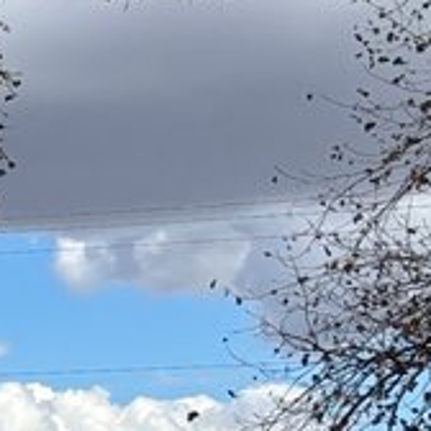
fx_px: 2916
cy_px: 874
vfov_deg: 8.0
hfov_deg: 6.9
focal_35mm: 207
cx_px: -1192
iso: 50
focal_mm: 5.96
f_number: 1.6
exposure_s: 1/2933
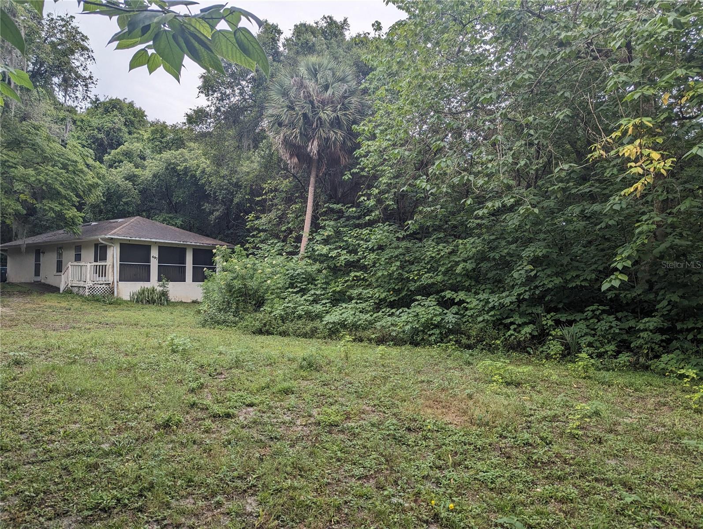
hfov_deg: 71.5
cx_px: 352
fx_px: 488
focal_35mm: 24
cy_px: 264
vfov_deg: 56.9
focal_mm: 6.81
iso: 32
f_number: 1.85
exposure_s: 1/726
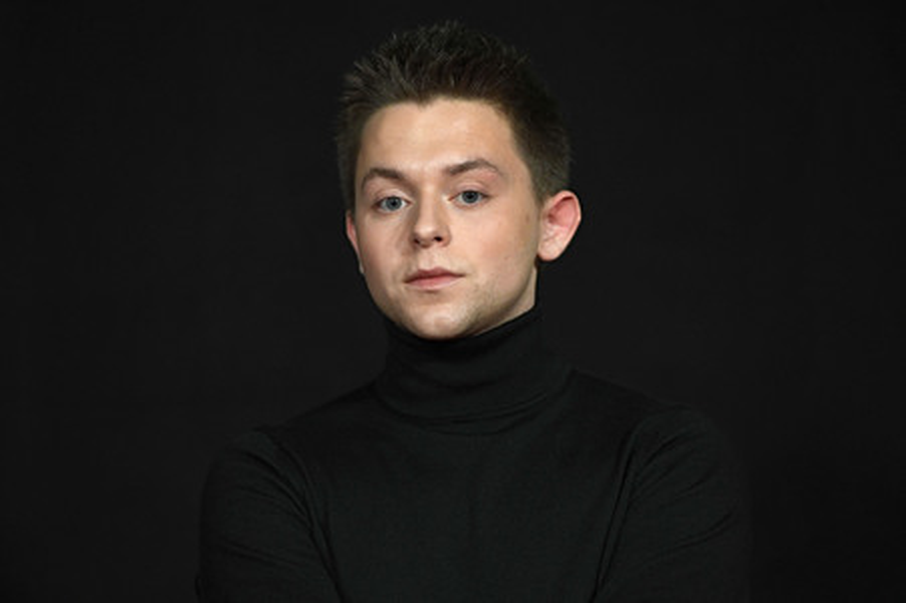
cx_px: 453
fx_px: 5030
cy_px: 302
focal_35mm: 200
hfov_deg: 10.3
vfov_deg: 6.9
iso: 2500
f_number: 4
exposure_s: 1/200
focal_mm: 200
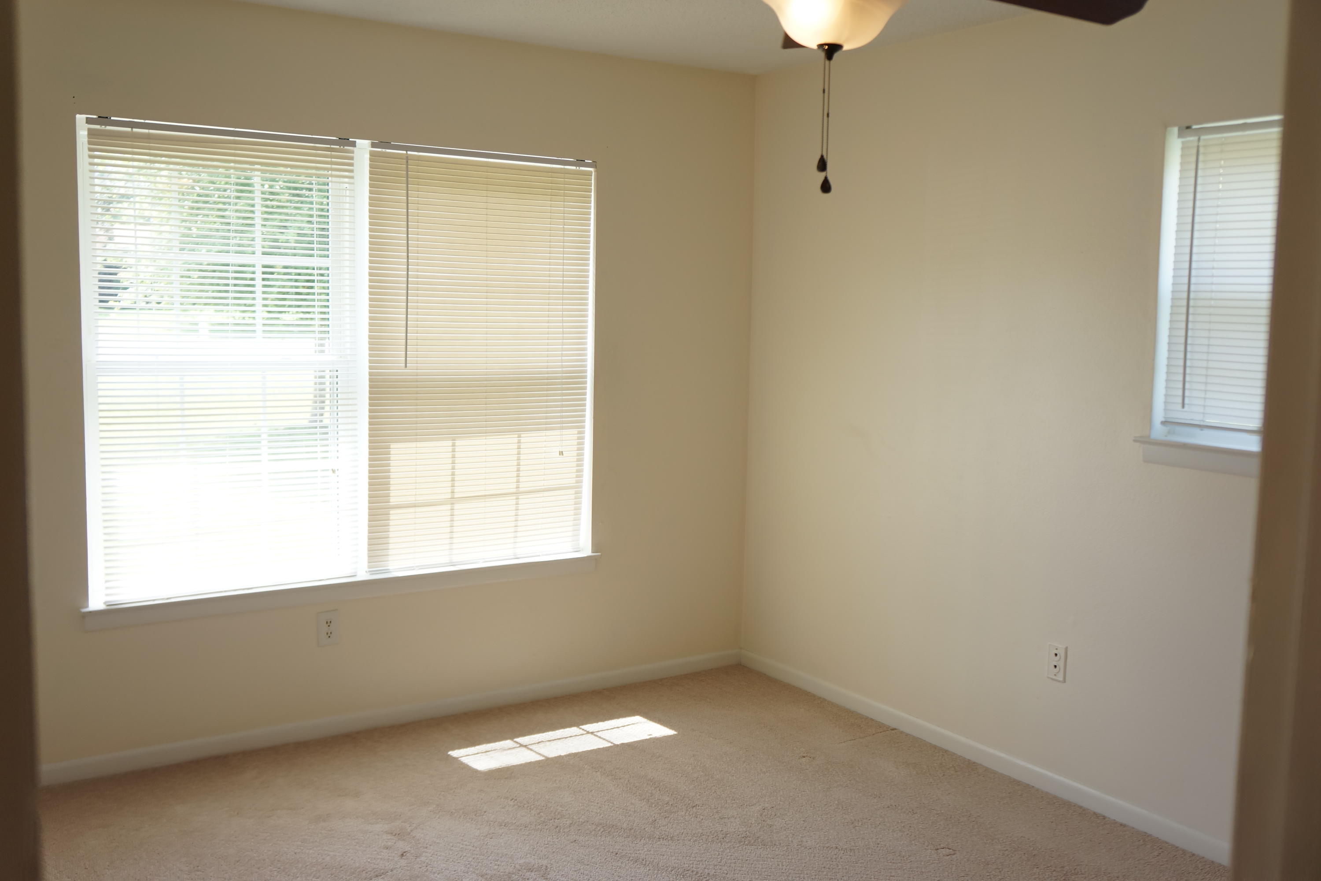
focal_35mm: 33
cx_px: 660
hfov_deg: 57.2
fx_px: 1211
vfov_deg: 40.0
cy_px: 440
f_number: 4
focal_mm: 22
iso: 500
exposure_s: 1/250
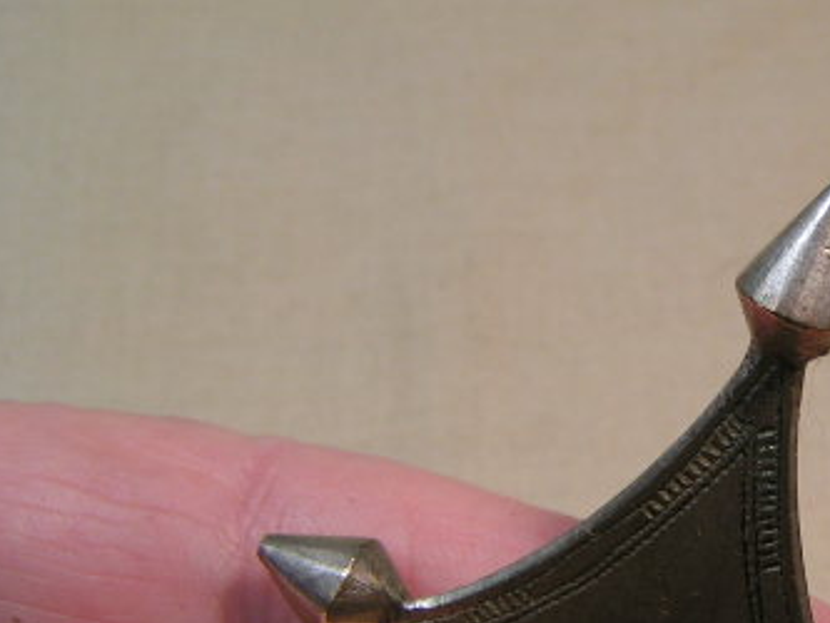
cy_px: 376
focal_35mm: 73
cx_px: 778
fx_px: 1751
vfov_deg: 20.2
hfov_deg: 25.7
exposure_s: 1/50
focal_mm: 5.8
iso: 50
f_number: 4
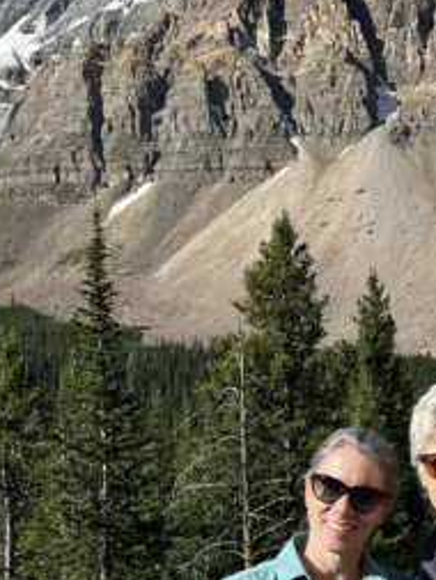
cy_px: 431
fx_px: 1275
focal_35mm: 76
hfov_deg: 18.9
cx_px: 428
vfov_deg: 25.4
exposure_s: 1/3460
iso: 50
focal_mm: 5.7
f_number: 1.5
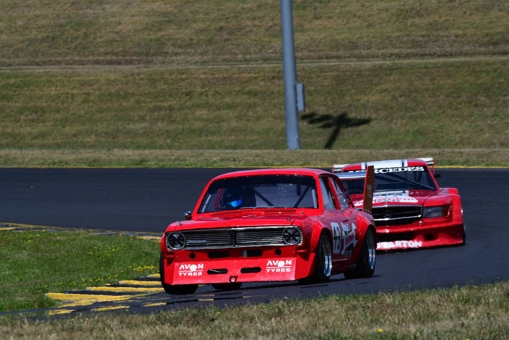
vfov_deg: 2.9
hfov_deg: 4.3
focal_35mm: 480
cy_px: 170
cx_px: 254
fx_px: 6789
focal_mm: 320
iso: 250
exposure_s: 1/640
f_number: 13
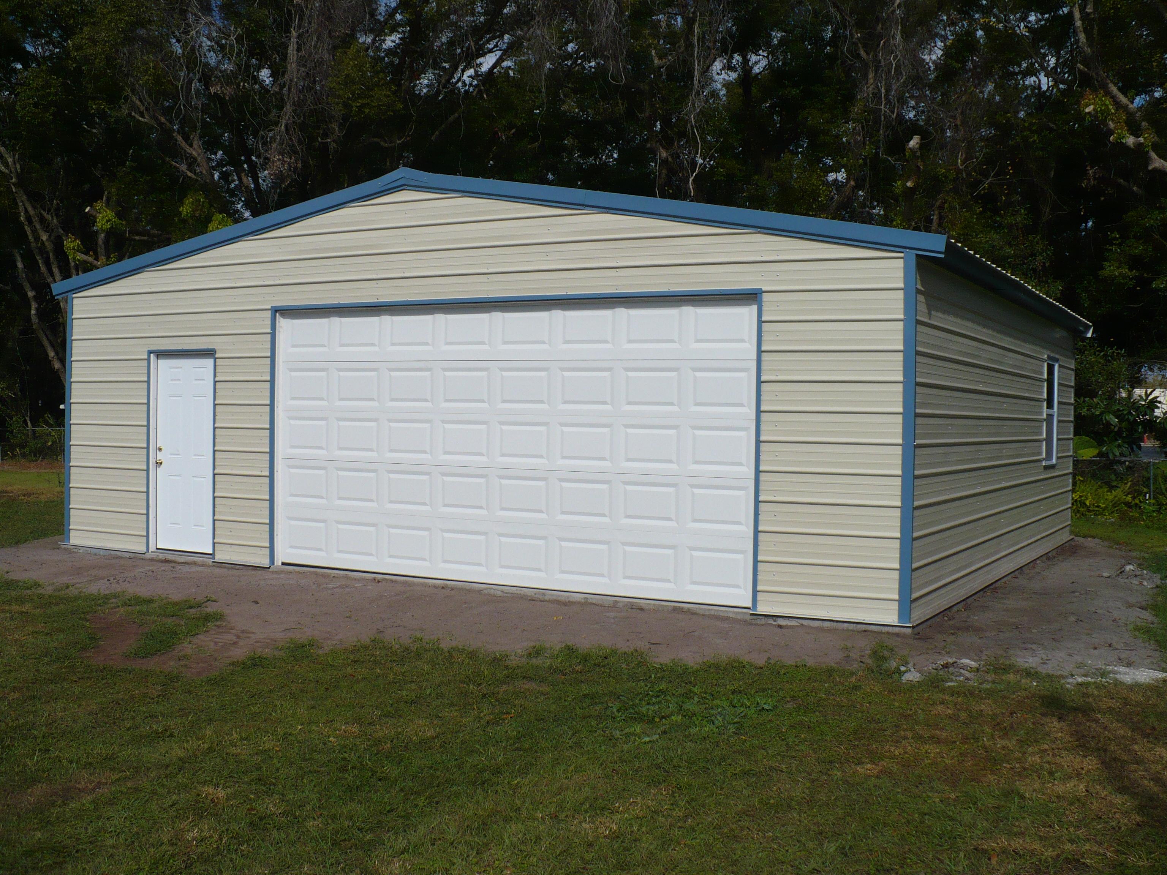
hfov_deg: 50.1
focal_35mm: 37
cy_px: 438
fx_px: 1247
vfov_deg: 38.7
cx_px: 584
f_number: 8
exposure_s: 1/500
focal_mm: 6.1
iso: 100
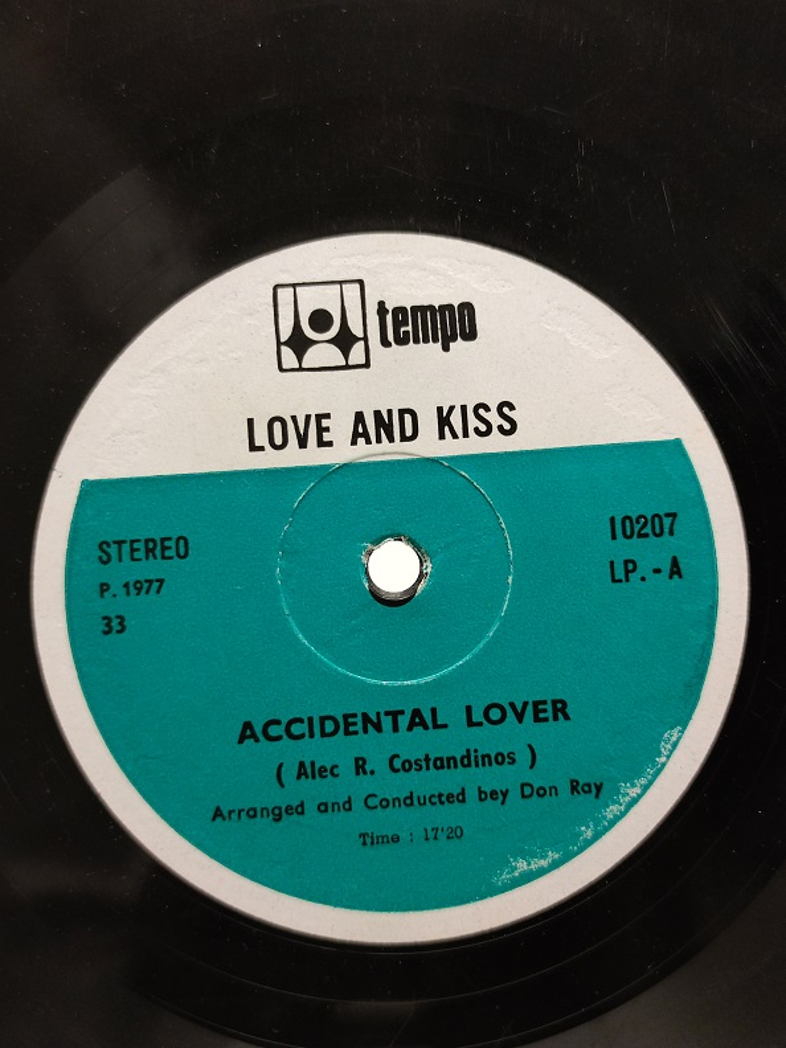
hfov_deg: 30.3
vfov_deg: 39.7
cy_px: 524
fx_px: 1453
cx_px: 393
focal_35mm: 48
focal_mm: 6.72
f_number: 1.69
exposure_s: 1/60
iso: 700
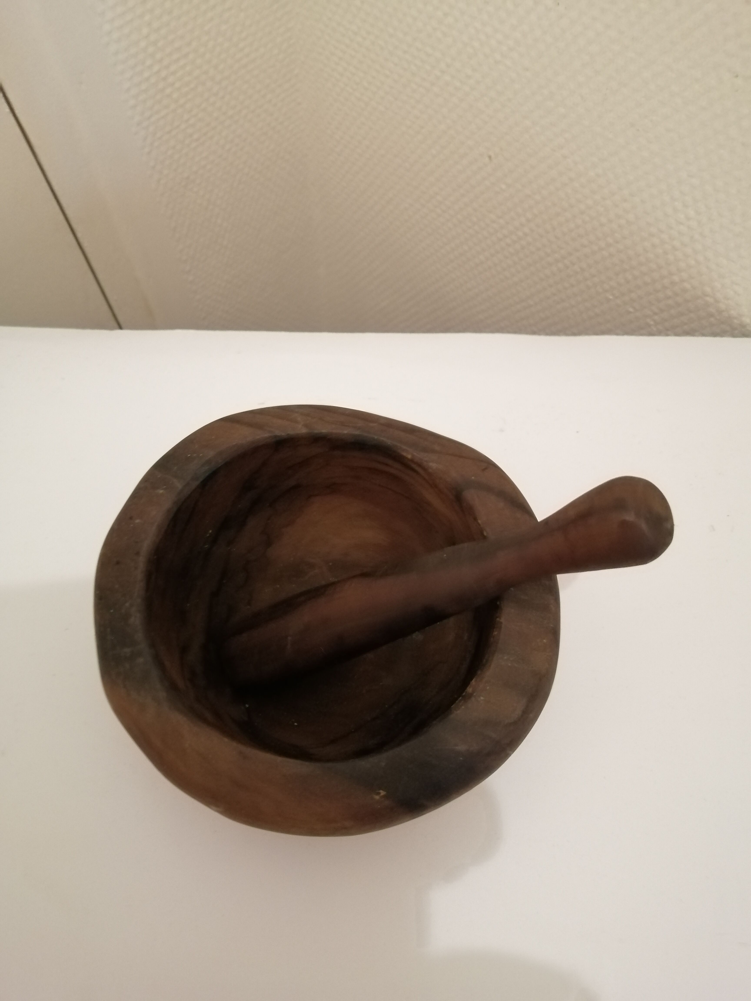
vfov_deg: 67.3
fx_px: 752
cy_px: 500
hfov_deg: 53.1
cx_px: 376
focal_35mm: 26
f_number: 1.8
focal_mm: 3.96
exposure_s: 1/50
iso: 500
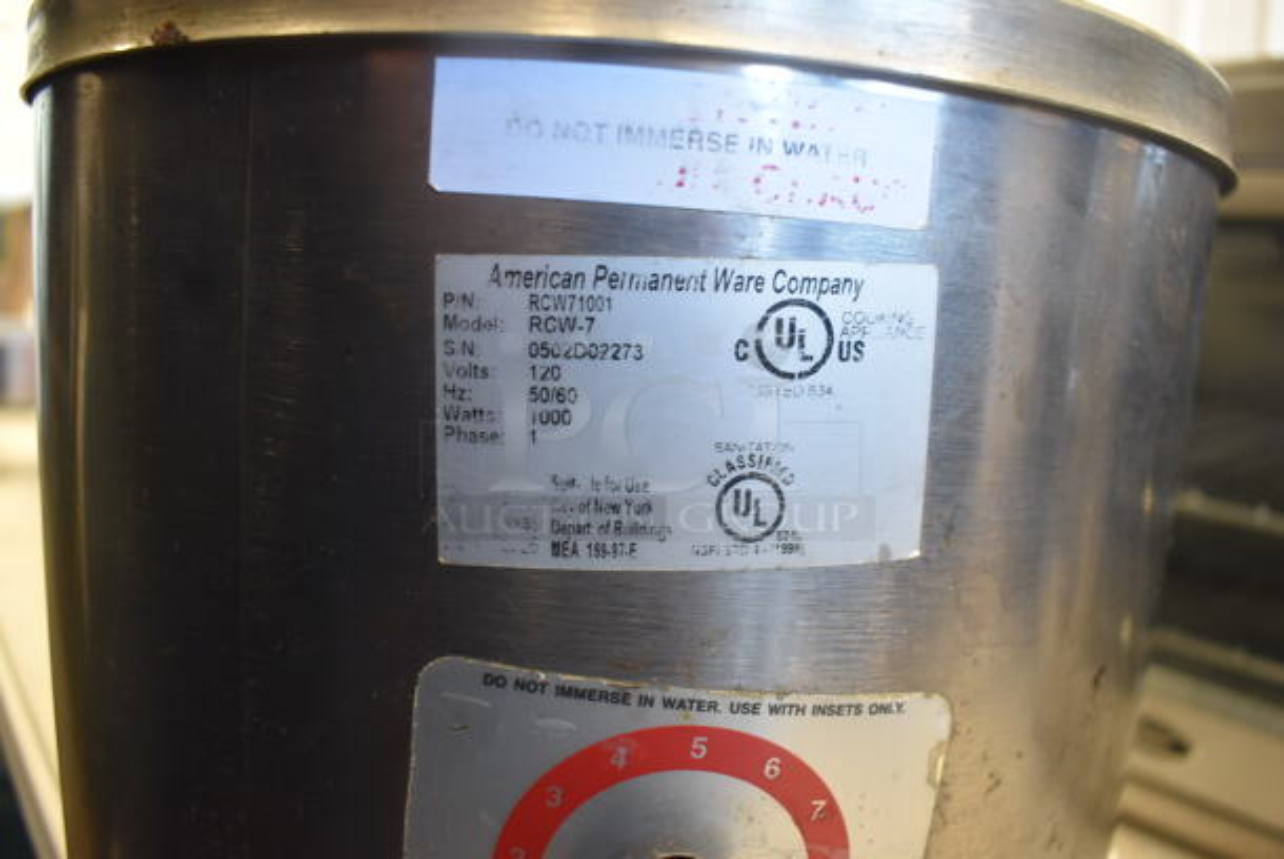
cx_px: 642
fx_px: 964
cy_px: 430
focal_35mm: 27
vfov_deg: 48.0
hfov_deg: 67.3
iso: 800
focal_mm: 18
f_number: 4.5
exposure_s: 1/60
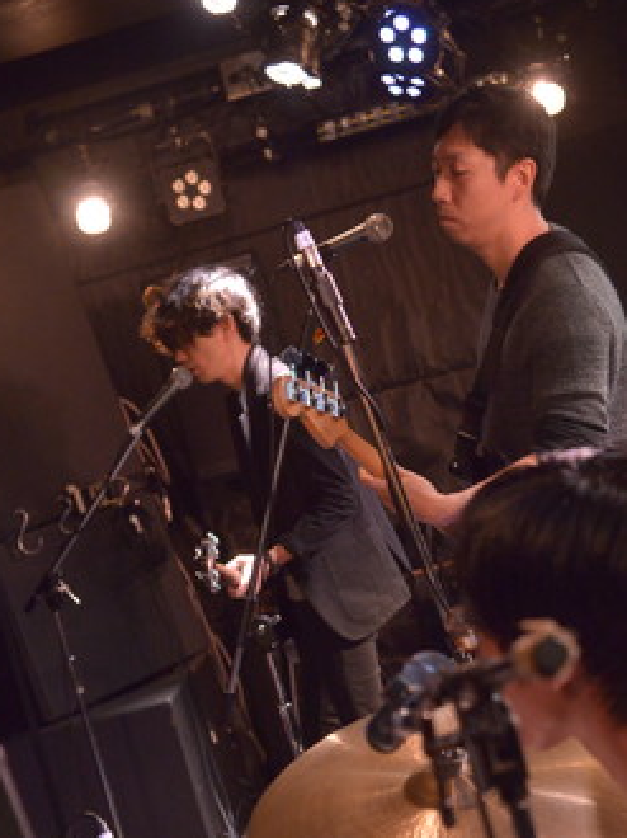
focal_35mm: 89
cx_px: 321
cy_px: 574
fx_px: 2152
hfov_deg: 16.6
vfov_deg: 21.9
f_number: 4.5
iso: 2500
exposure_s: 1/125
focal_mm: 50
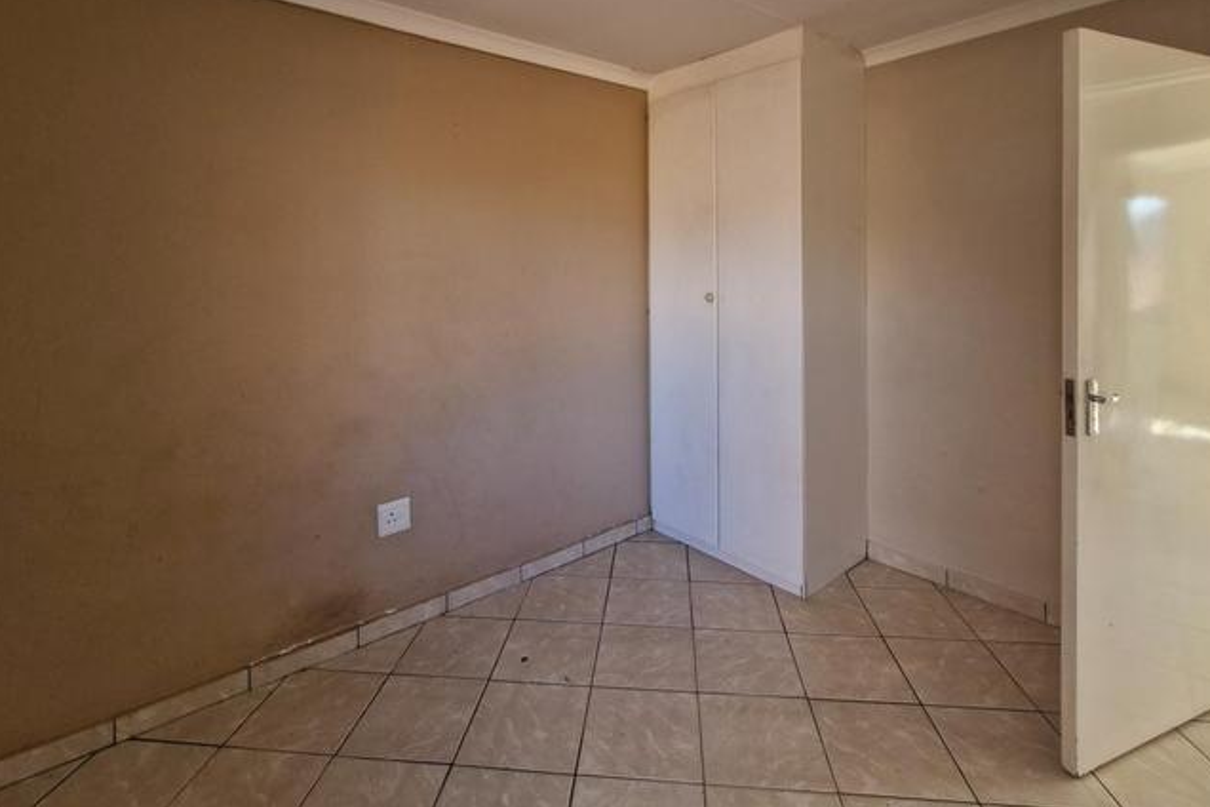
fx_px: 571
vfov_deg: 68.9
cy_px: 284
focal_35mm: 17
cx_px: 597
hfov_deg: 93.3
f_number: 2.2
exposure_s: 1/50
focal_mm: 1.74
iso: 80
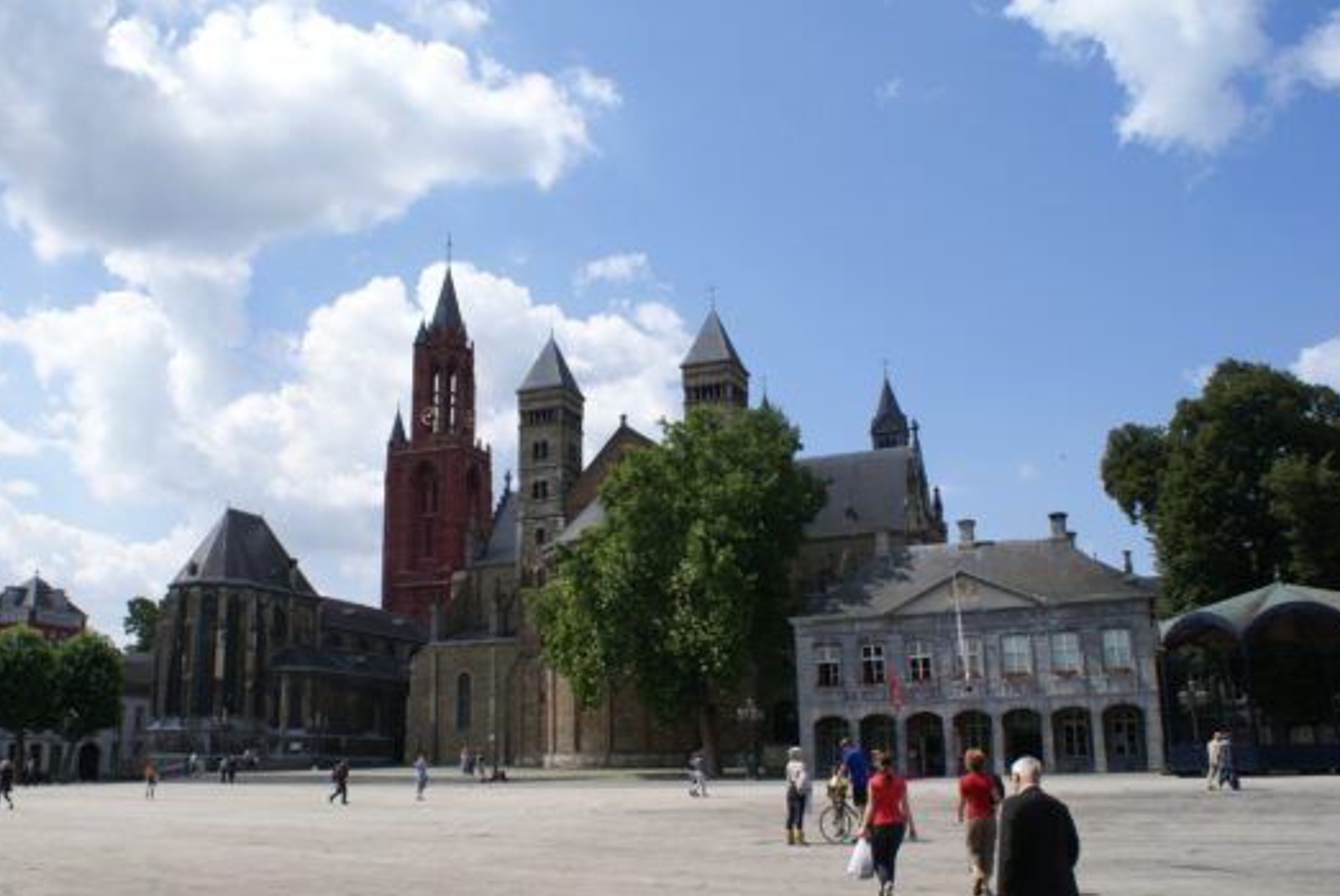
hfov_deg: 60.0
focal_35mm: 31
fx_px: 1155
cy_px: 474
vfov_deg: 42.4
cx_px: 587
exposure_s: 1/200
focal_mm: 18
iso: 100
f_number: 10
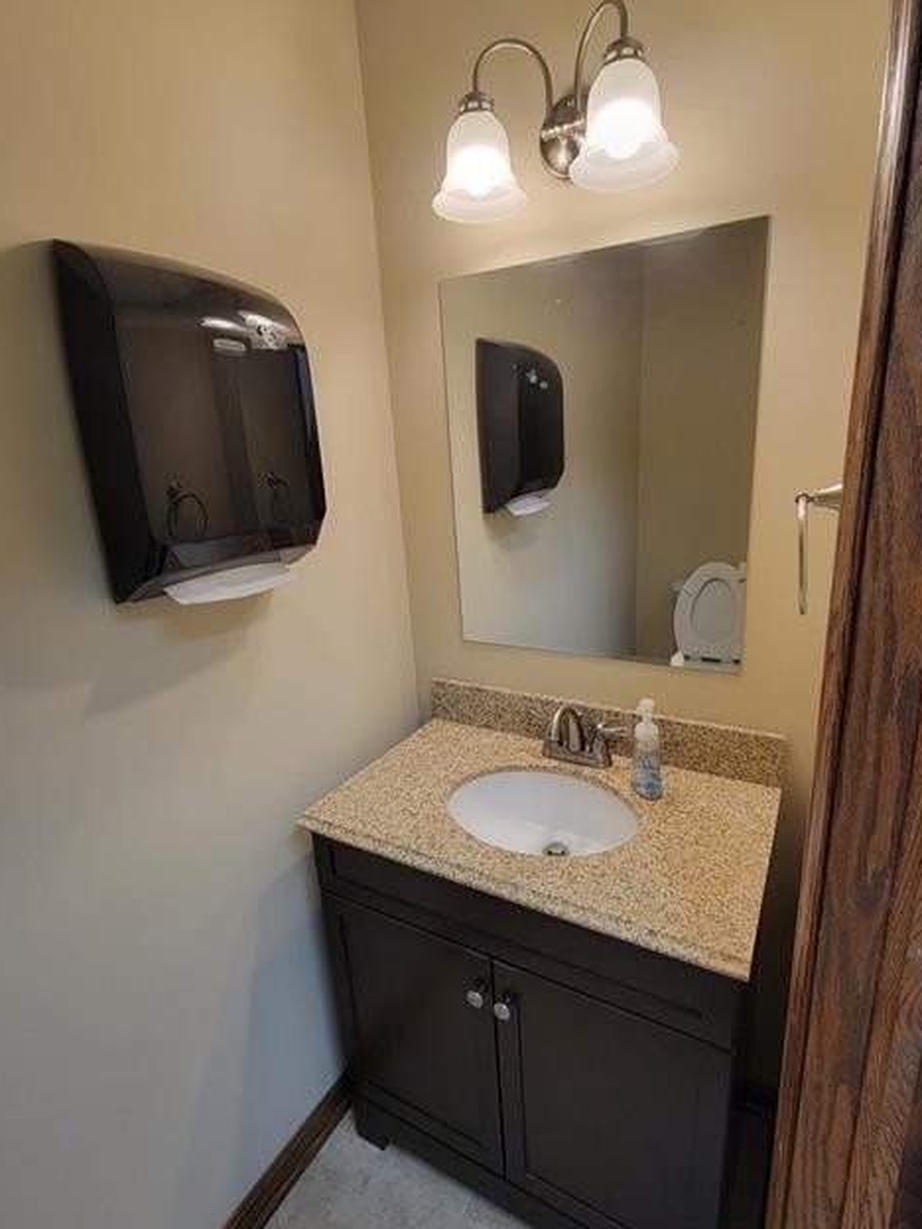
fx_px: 568
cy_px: 614
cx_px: 494
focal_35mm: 16
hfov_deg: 78.0
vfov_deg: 94.5
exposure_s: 1/60
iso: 100
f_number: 2.2
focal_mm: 2.2
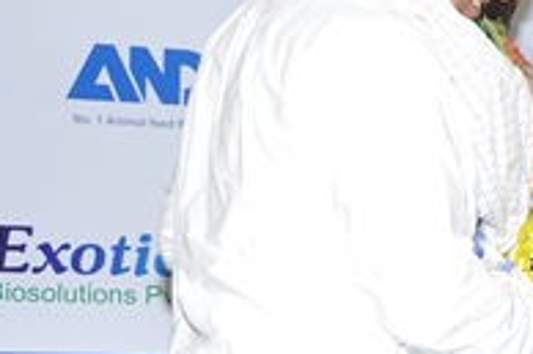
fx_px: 2929
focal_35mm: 198
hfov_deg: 10.1
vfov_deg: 6.9
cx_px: 761
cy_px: 224
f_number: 7.1
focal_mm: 40
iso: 400
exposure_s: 1/125
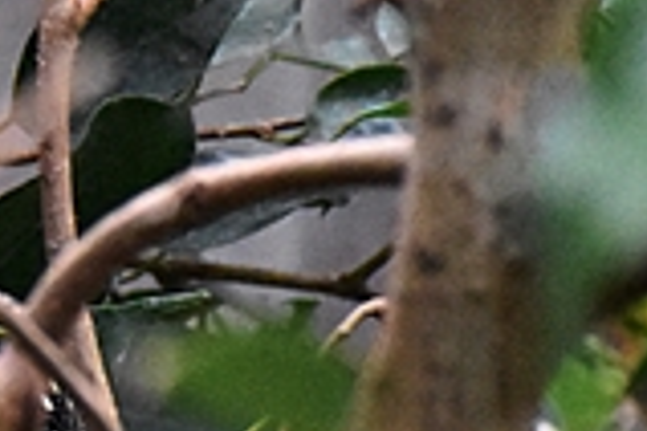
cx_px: -704
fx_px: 24243
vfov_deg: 1.0
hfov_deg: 1.5
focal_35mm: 1349
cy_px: -104
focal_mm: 140
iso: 5600
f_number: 5.6
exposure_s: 1/500
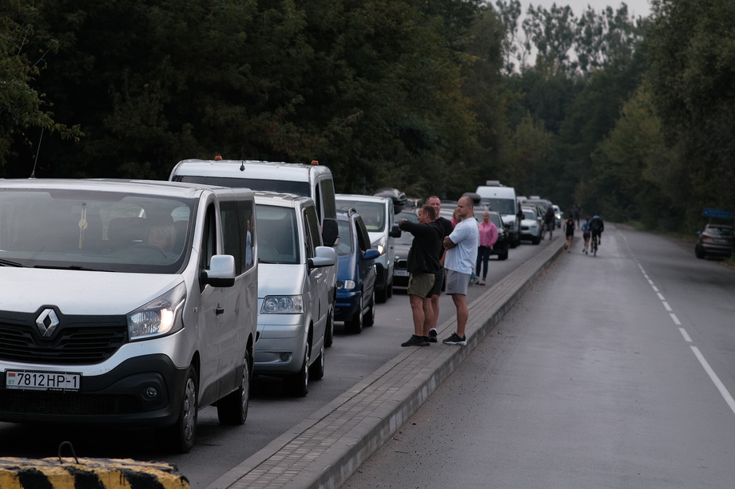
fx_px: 3409
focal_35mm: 167
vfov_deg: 8.2
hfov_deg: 12.3
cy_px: 229
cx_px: 279
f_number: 3.2
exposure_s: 1/2500
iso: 800
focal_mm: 85
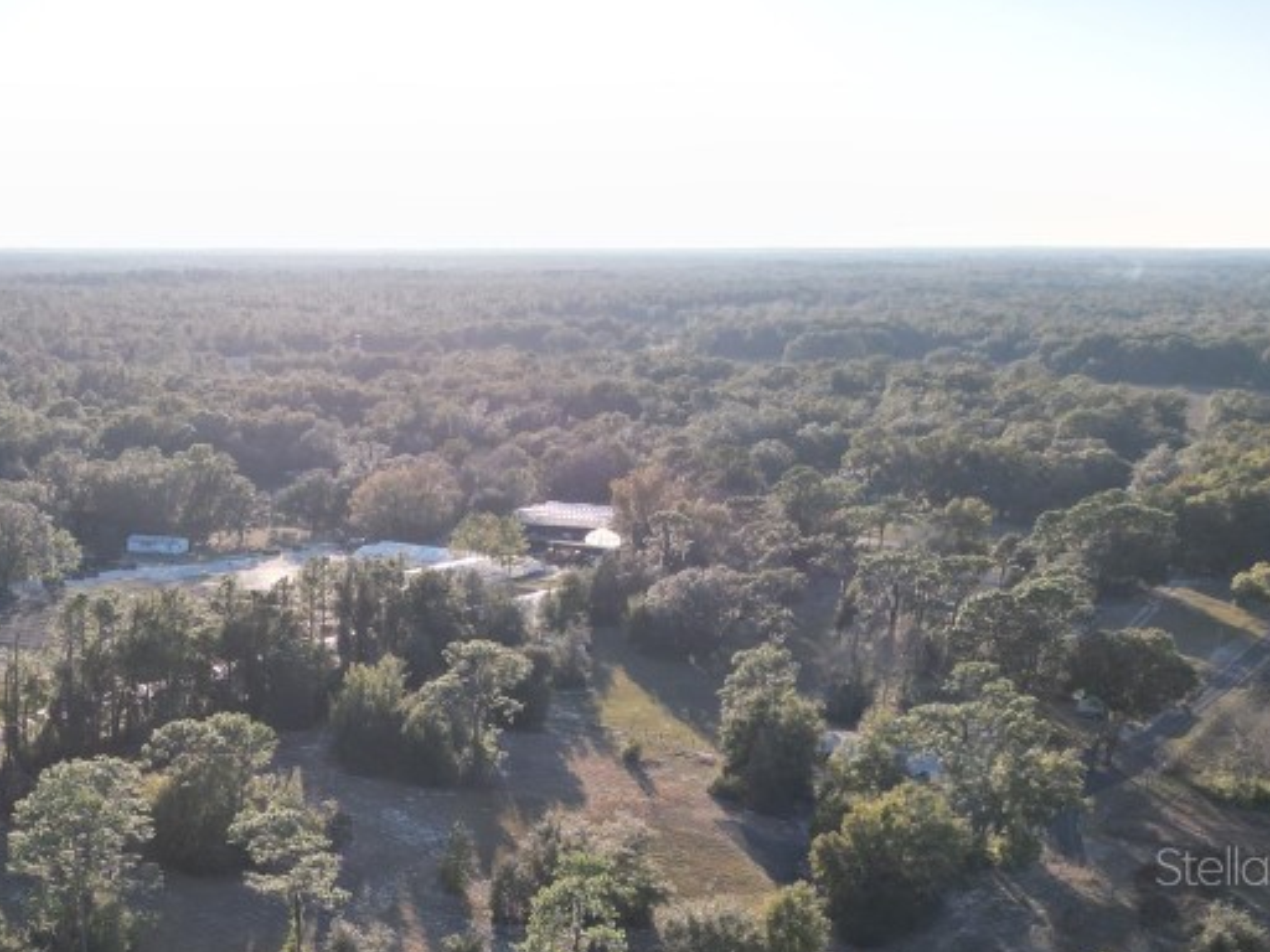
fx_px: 1761
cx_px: 119
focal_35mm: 48
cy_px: 865
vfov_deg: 29.0
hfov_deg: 37.0
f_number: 1.7
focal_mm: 6.72
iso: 110
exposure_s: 1/2000
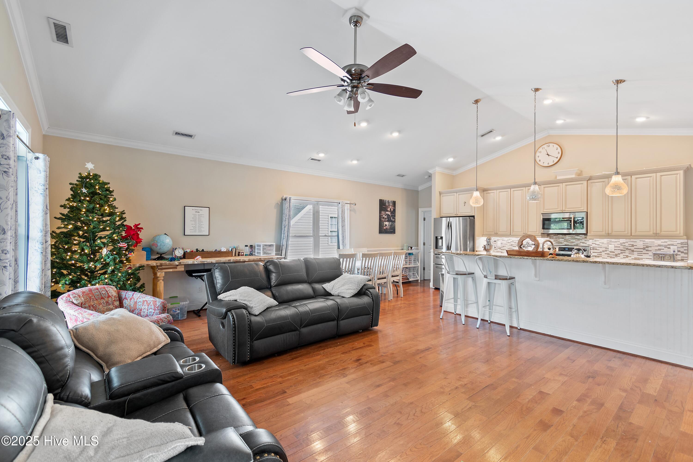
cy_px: 231
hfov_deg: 100.4
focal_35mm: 15
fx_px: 289
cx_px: 346
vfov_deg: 77.3
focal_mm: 10
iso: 100
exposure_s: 1/1.67
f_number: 4.5
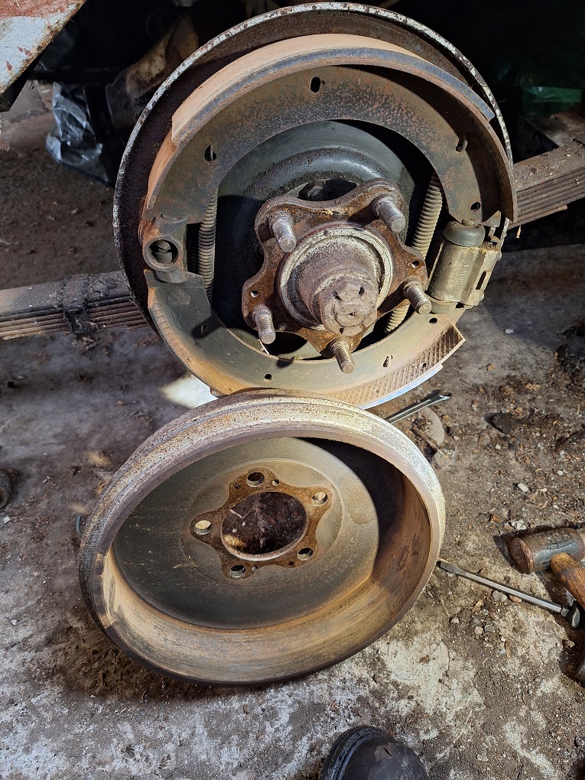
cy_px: 390
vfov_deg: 73.9
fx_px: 518
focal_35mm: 23
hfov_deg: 58.9
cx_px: 292
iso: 250
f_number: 1.8
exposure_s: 1/25
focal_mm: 5.54
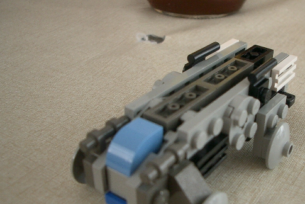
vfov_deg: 28.0
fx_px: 407
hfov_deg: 40.7
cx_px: 195
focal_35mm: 48
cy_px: 129
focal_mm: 5.8
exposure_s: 1/40
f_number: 2.6
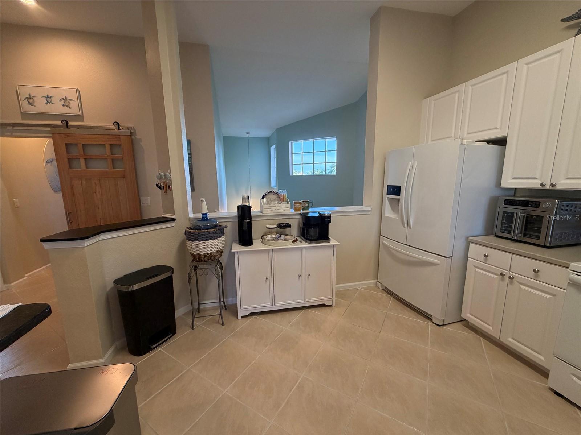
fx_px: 235
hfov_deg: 102.1
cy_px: 218
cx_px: 290
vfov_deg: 85.7
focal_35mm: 14
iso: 200
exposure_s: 1/60
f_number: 2.2
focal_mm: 2.22
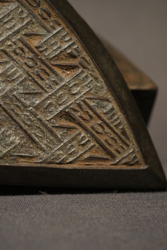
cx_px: 84
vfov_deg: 22.6
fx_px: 626
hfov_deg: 15.2
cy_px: 125
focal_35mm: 90
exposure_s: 1/50
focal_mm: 60
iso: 800
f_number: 4
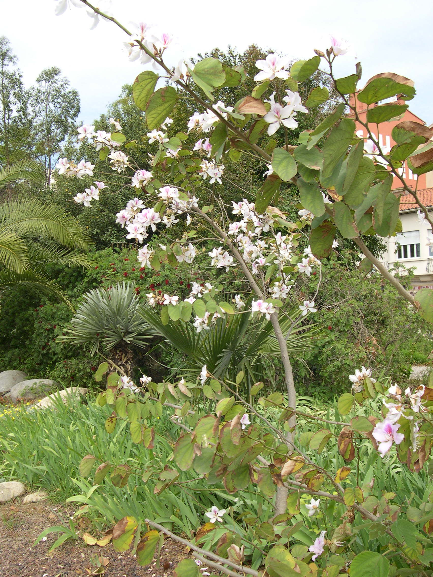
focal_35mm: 38
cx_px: 216
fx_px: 634
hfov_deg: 37.7
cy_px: 288
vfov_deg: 49.0
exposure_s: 1/101
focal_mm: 8
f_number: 7.6
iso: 100
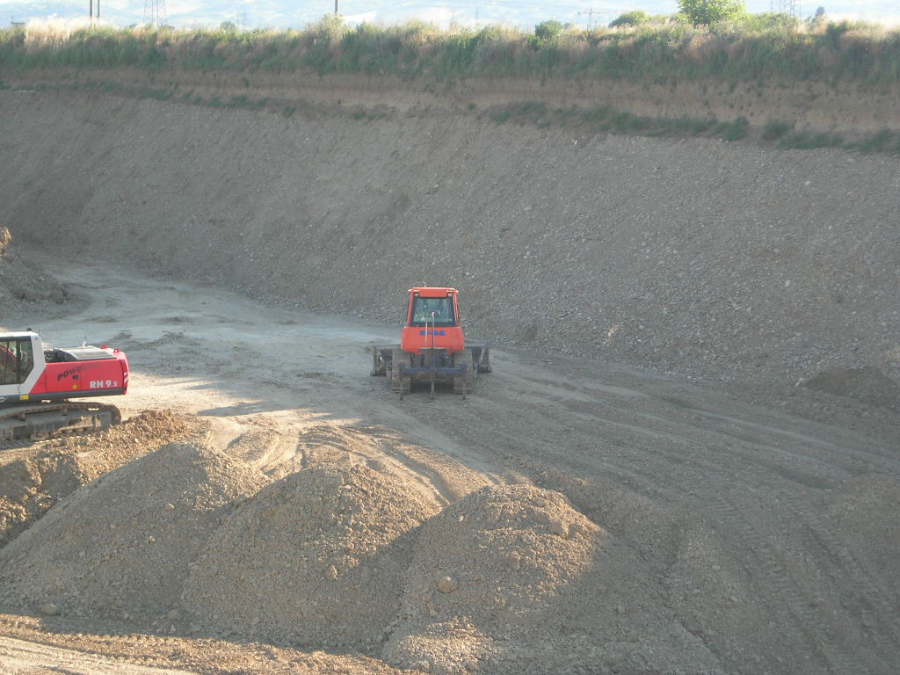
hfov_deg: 17.4
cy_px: 338
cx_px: 450
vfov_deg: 13.1
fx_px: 2938
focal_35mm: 113
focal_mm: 23.4
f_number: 4.9
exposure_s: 1/125
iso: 64
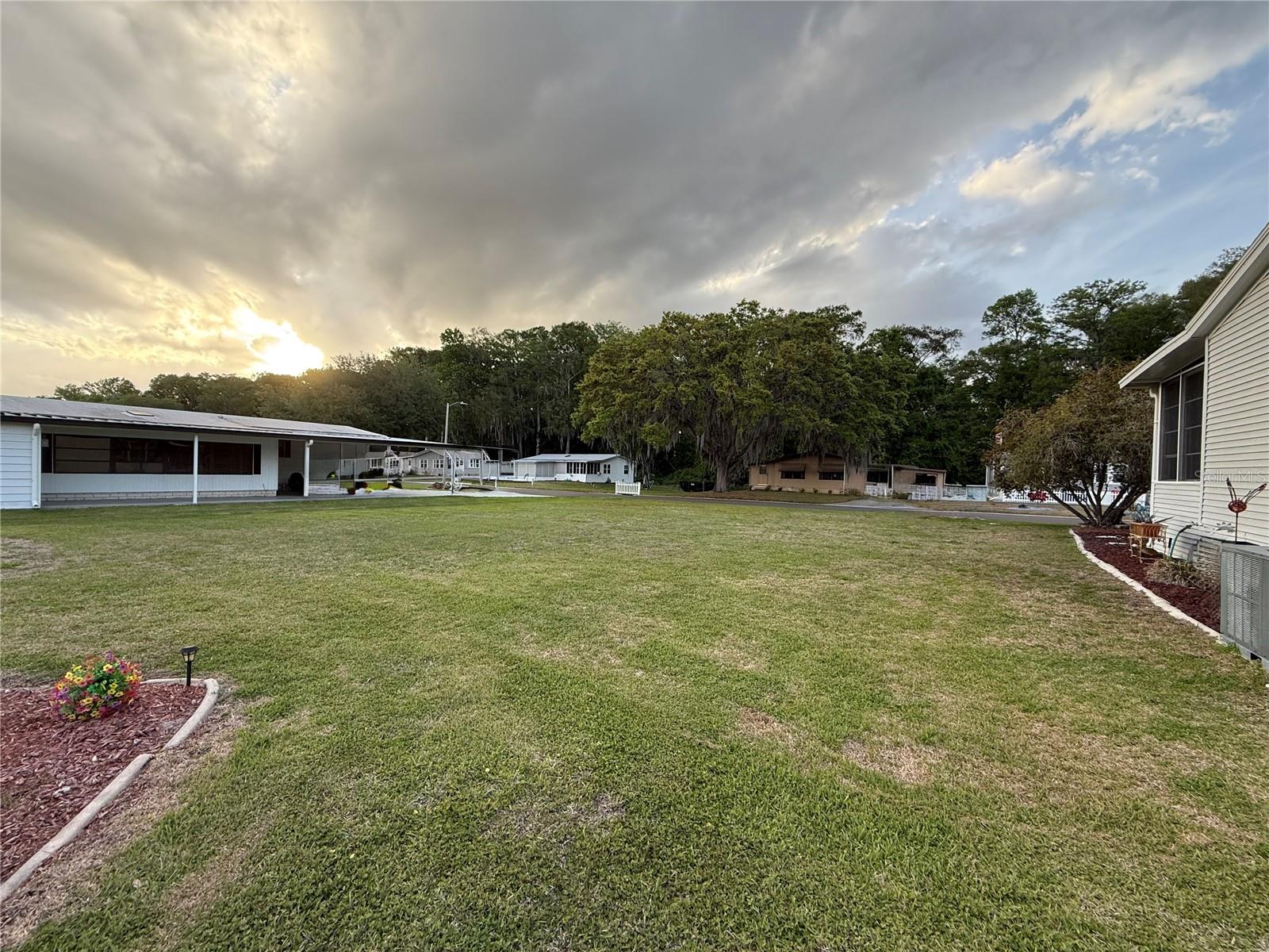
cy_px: 476
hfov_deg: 102.1
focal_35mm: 14
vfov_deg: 85.7
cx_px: 634
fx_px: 513
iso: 64
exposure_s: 1/291
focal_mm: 2.22
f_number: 2.2
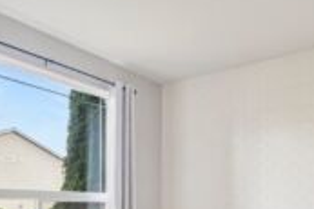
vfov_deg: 32.6
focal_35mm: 37
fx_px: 322
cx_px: 211
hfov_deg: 50.9
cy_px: 215
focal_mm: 16
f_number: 8
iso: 1600
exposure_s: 1/60
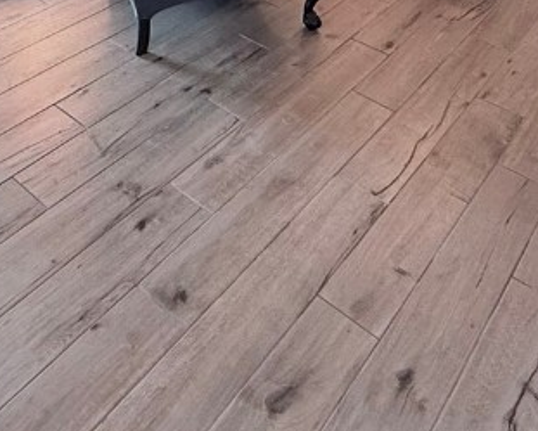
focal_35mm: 45
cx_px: 253
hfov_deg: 41.1
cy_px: -194
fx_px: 717
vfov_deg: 25.9
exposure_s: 1/60
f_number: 2.2
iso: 200
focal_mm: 2.22
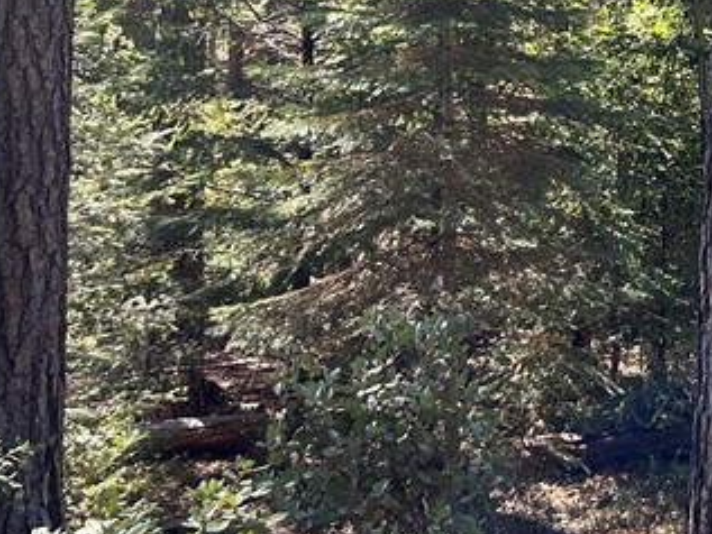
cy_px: -63
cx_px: 1013
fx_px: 1728
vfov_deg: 17.0
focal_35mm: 84
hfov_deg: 20.5
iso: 50
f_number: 1.5
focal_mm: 5.7
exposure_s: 1/380
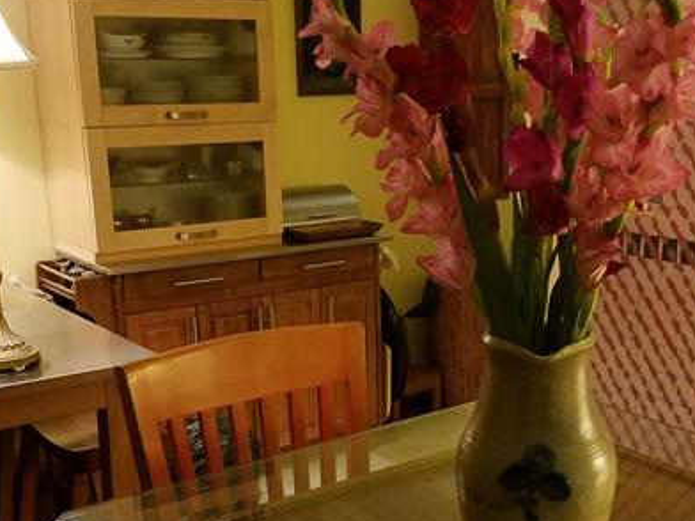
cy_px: 338
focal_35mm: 53
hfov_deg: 36.1
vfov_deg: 27.4
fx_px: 1064
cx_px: 408
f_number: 1.7
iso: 250
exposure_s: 1/10
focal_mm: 4.2
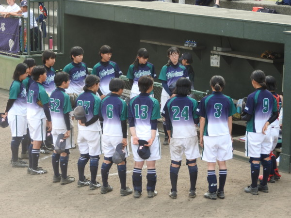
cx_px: 146
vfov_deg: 11.9
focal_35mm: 125
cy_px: 109
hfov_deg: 15.8
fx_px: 1051
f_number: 5
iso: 100
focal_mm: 22.4
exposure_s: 1/160
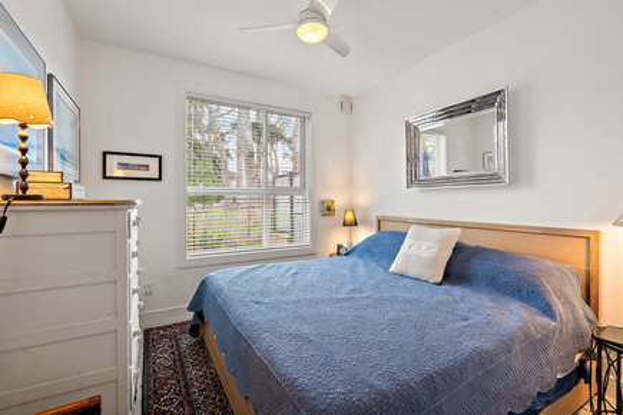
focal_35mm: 16
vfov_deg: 73.7
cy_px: 208
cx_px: 312
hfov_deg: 96.7
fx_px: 277
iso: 320
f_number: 7.1
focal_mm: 16
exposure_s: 1/2
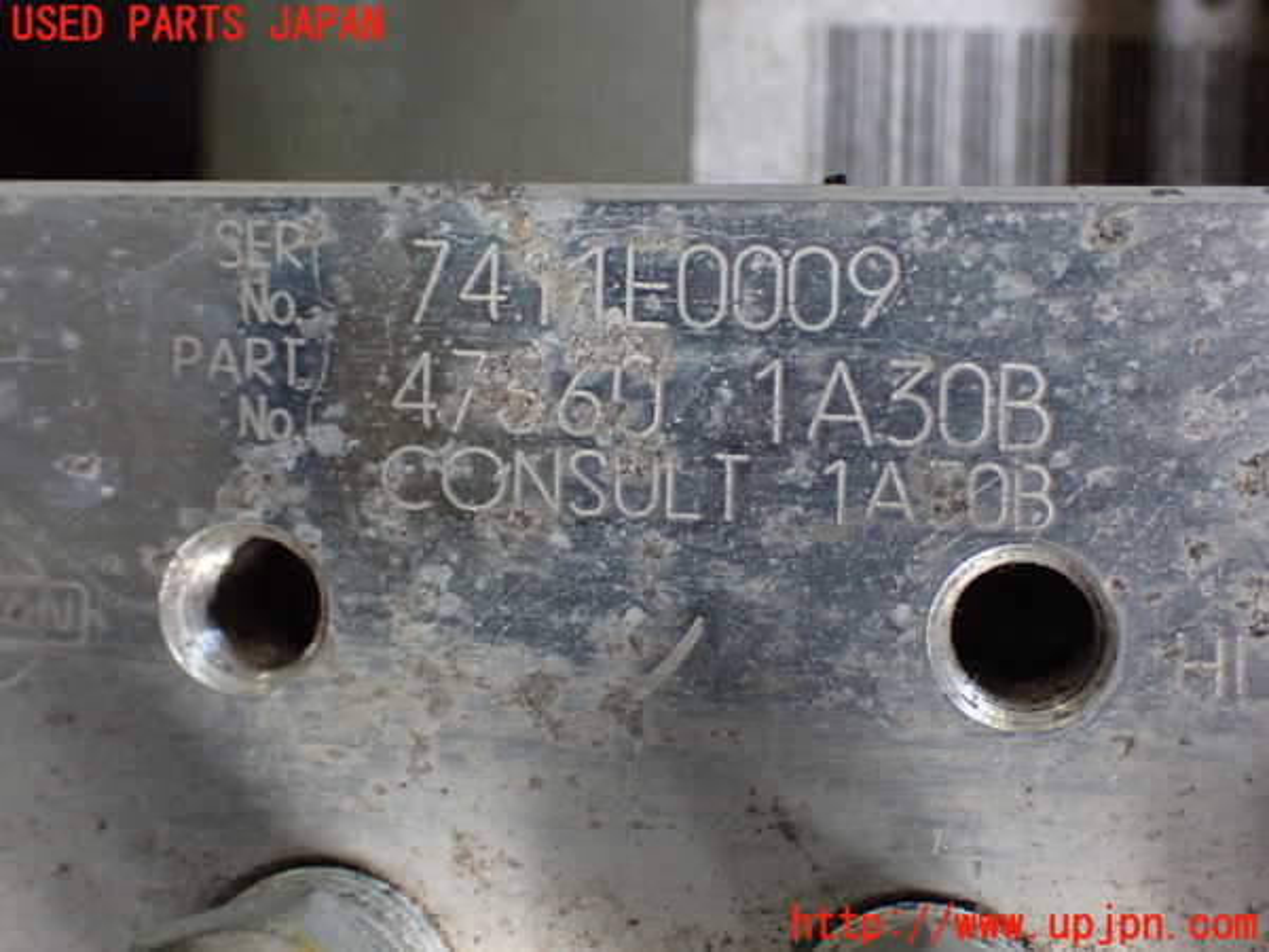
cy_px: 476
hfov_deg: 33.2
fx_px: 2126
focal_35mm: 58
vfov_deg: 25.2
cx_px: 634
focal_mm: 10.35
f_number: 3.5
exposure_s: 1/60
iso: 800
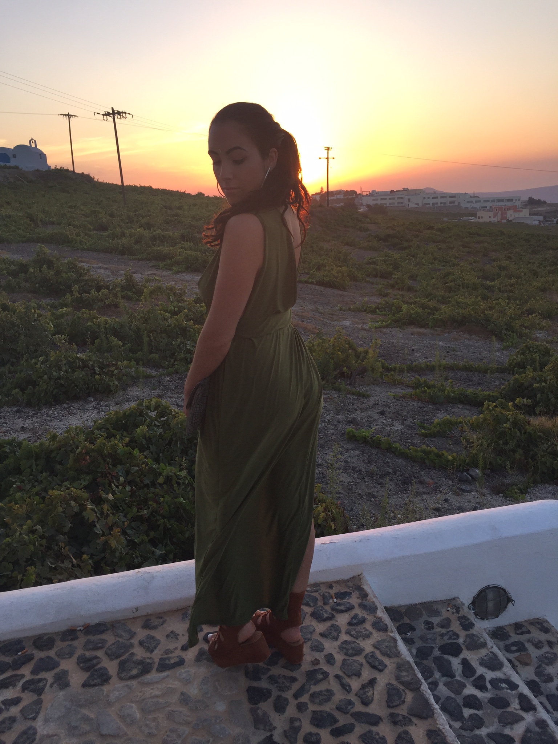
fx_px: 623
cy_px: 372
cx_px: 279
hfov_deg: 48.2
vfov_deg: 61.7
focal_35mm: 29
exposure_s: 1/264
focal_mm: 4.15
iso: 32
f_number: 2.2
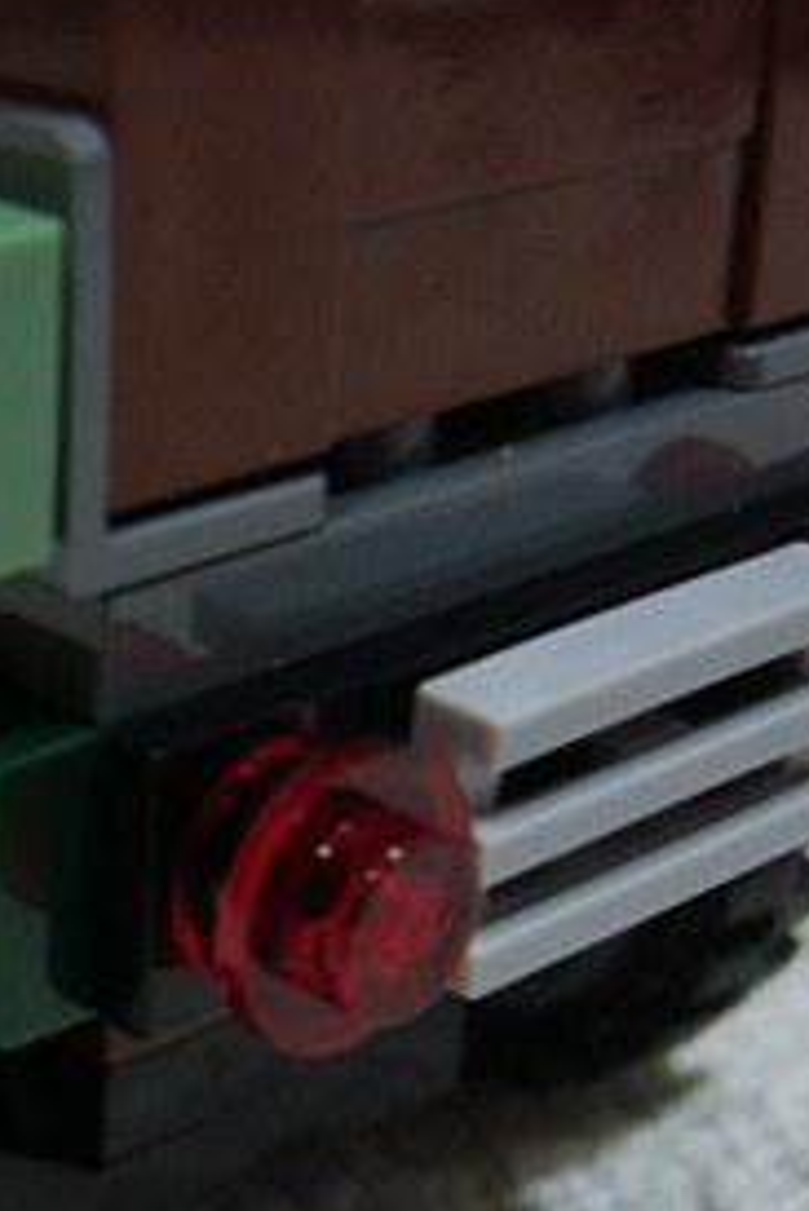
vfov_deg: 23.7
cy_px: 866
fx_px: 2861
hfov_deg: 15.7
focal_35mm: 85
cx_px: -80
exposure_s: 1/8
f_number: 2.8
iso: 200
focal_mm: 5.8
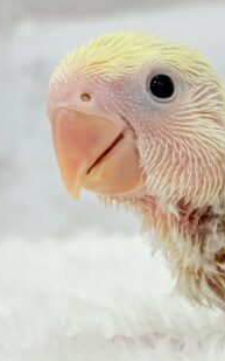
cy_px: 204
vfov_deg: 18.3
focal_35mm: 114
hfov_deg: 11.1
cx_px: 310
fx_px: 1119
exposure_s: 1/50
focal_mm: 5.96
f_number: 1.6
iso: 32
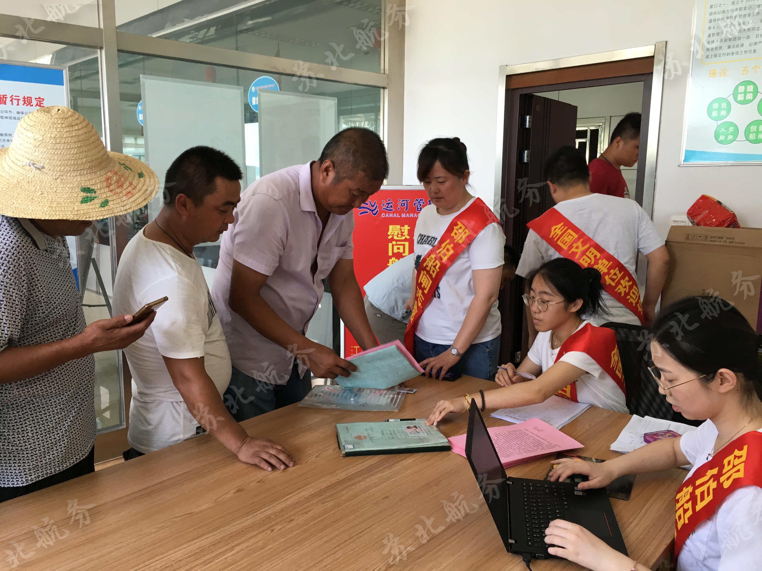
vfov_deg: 48.2
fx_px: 638
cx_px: 381
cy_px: 286
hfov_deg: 61.7
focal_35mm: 29
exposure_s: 1/33
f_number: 2.2
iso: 50
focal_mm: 4.15
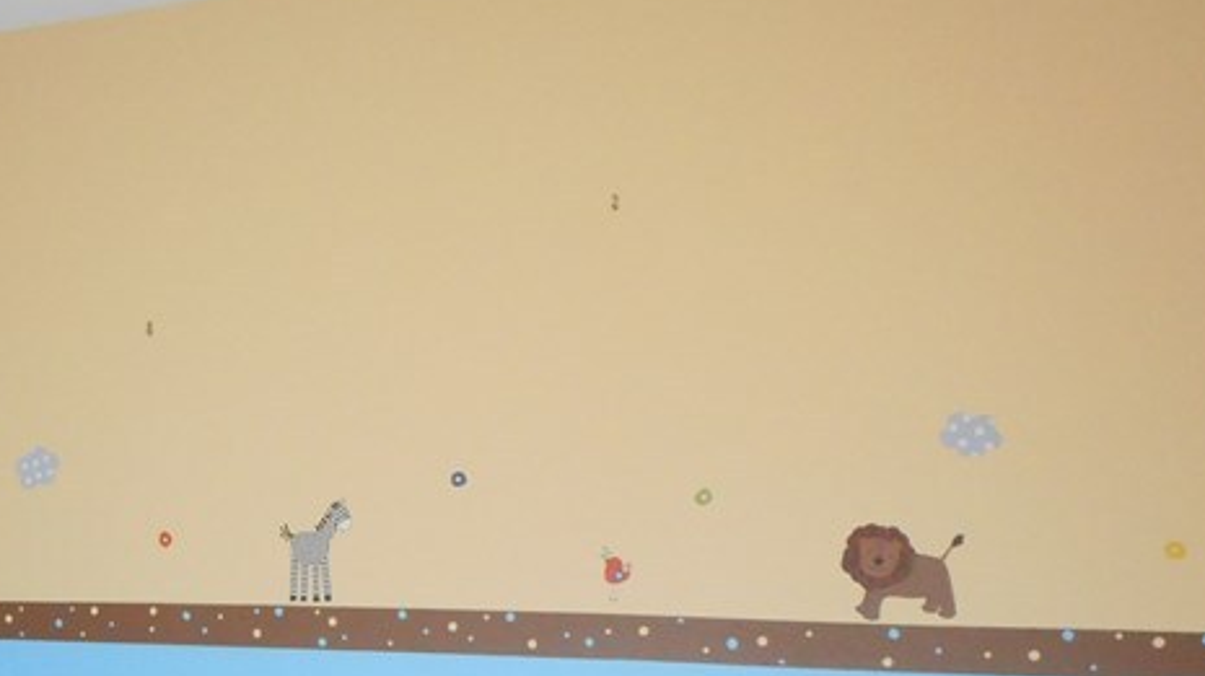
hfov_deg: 33.9
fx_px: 1916
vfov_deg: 19.5
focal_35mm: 60
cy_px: 663
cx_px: 249
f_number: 3.7
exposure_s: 1/30
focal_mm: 4.5
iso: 400
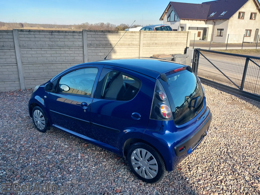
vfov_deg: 46.8
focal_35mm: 30
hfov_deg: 60.0
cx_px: 130
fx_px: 225
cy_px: 98
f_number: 1.8
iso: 20
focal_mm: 4.6
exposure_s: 1/163
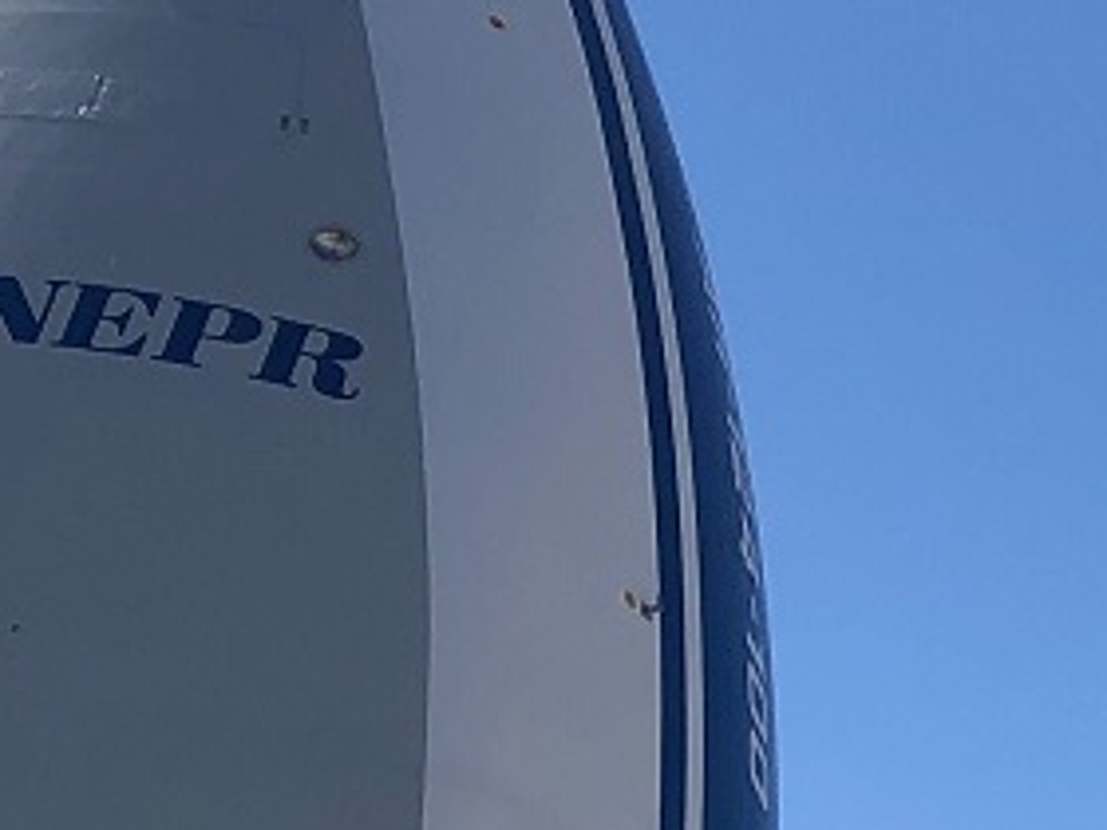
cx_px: 1858
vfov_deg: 8.8
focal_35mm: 160
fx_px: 5117
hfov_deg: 11.6
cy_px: 1581
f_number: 1.8
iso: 20
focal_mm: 4
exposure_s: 1/2288
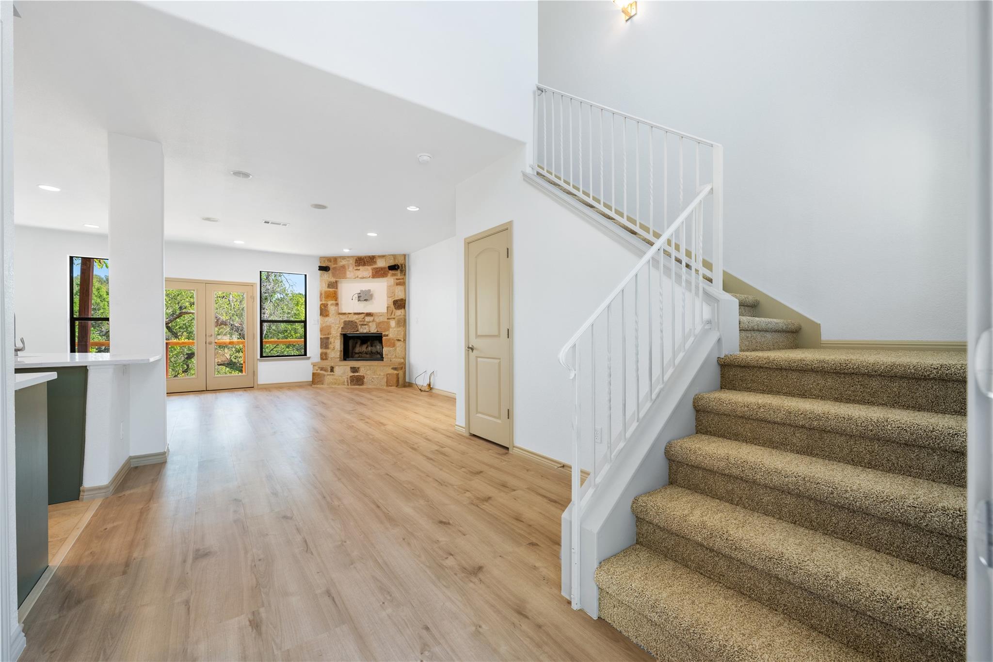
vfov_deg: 81.2
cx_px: 496
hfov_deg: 104.3
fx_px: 386
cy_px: 331
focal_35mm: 14
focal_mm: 14
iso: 250
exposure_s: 1/2.5
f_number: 8
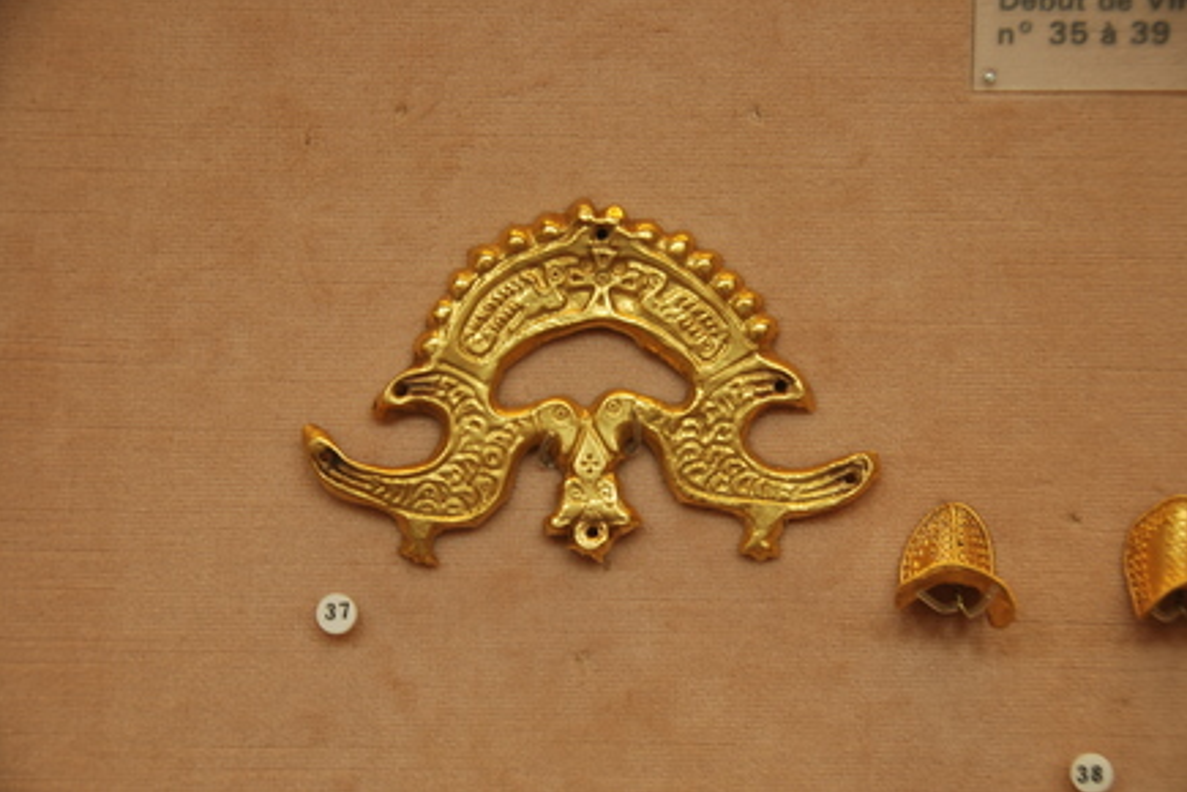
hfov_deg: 22.4
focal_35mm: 91
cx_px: 598
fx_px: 3000
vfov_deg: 15.0
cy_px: 396
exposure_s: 1/4
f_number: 5
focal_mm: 60
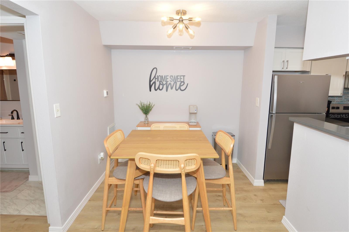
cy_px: 116
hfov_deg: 90.1
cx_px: 174
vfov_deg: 67.3
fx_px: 174
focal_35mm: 18
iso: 800
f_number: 8
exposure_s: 1/60
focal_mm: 12
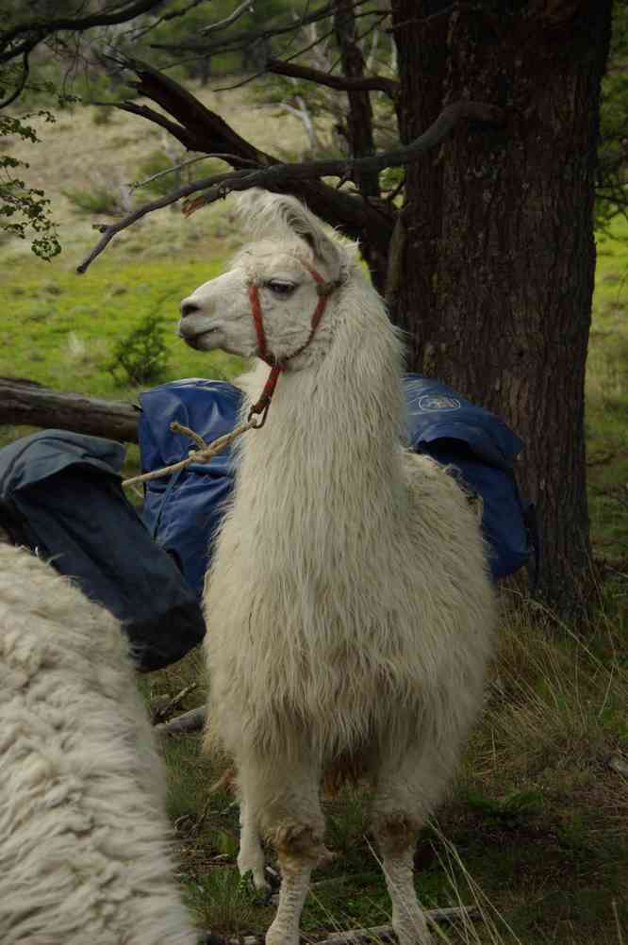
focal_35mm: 105
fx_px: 2753
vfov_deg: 19.5
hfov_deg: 13.0
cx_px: 314
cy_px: 472
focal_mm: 70
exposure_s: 1/125
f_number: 5.6
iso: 100
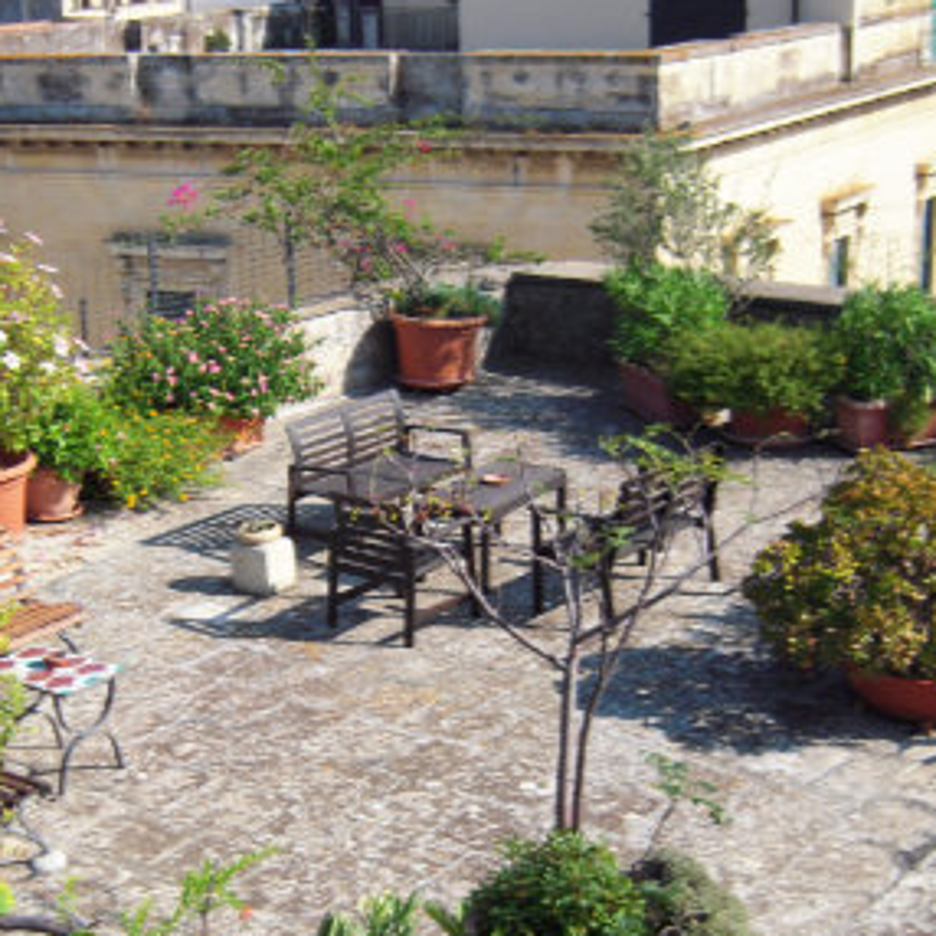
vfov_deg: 30.0
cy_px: 489
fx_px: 1744
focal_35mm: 57
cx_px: 360
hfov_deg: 29.9
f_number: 6.4
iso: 100
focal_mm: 7.3
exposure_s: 1/320
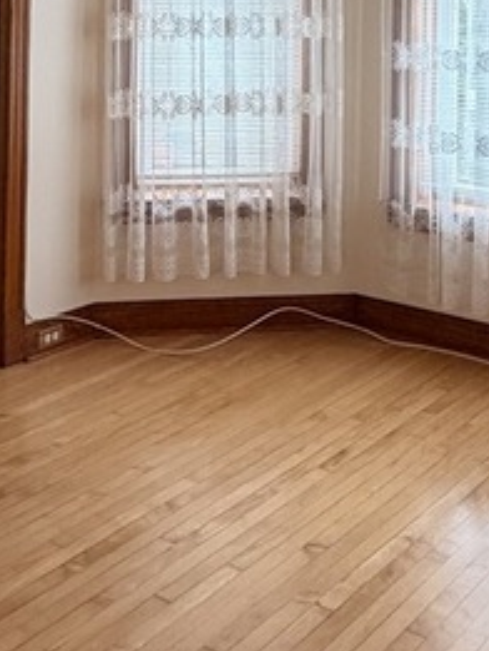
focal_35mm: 58
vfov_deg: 30.4
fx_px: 1092
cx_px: 262
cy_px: -27
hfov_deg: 25.2
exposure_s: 1/120
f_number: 2.2
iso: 125
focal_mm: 2.22
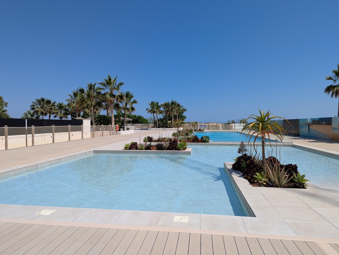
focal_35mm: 24
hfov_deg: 71.5
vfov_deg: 56.9
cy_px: 128
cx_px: 170
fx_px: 235
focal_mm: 6.81
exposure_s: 1/3425
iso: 42
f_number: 1.85
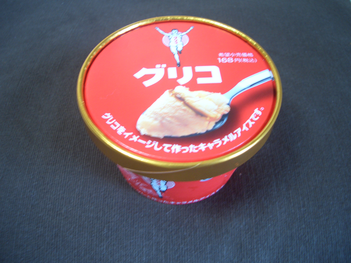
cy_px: 132
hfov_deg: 52.6
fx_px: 355
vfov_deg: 40.7
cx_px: 176
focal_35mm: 35
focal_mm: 5.8
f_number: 2.6
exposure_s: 1/8
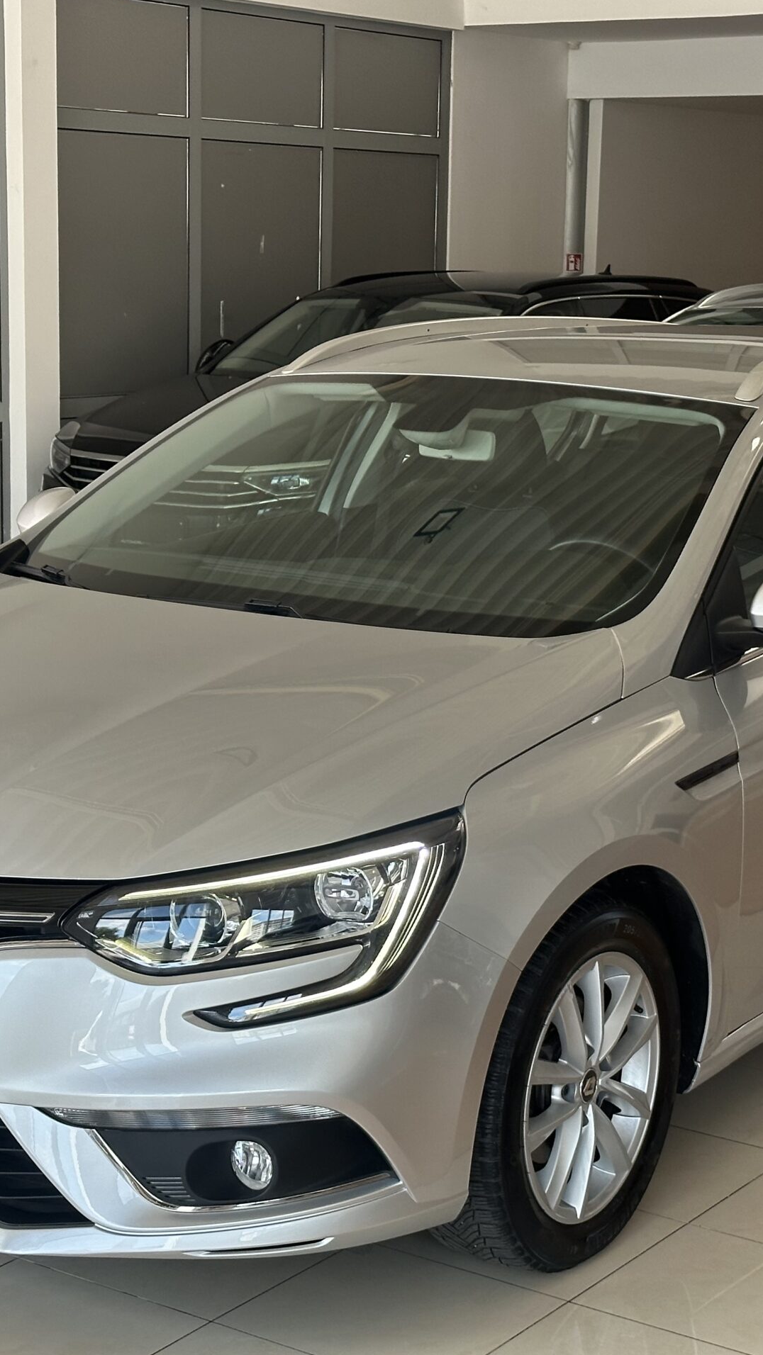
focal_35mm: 70
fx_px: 2517
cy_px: 676
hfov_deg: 17.2
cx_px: 396
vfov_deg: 30.1
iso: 64
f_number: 1.78
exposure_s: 1/337
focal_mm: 6.86
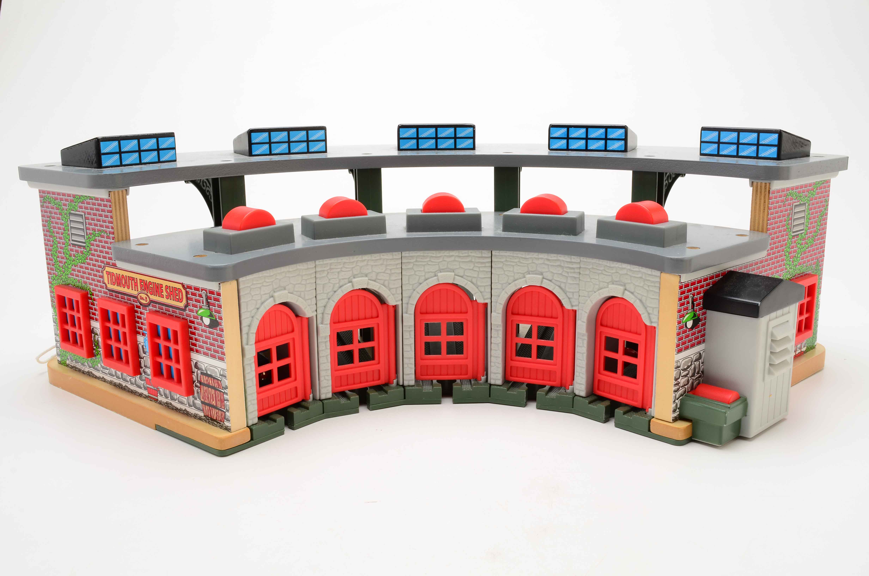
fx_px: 867
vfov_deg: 36.7
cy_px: 288
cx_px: 434
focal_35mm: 36
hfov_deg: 53.2
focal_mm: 24
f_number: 20
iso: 100
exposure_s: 1/160
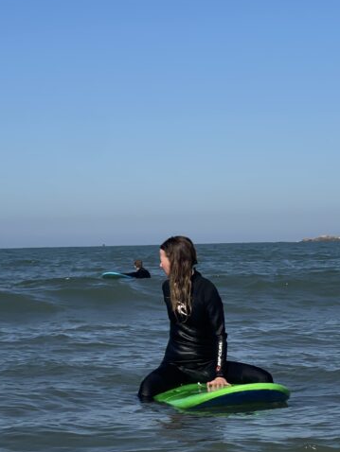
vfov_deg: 14.3
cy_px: 381
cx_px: 152
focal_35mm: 137
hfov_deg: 10.8
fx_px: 1793
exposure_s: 1/2874
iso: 20
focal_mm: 7.5
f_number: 2.2
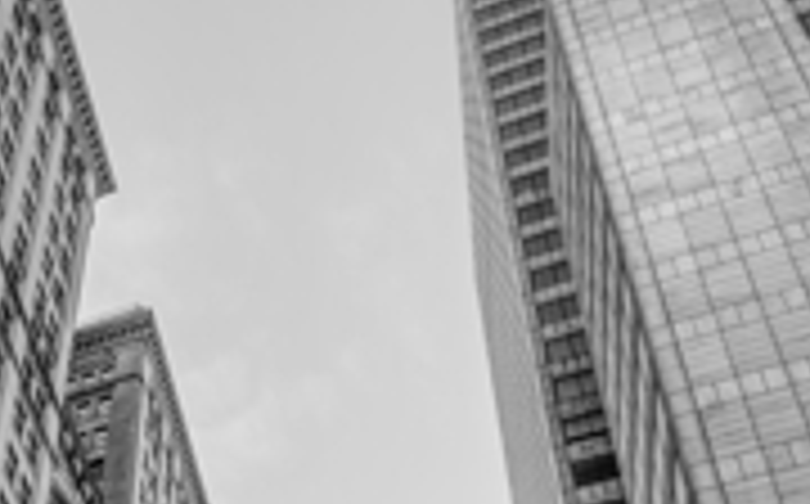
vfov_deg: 15.4
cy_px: 1179
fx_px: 1124
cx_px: 194
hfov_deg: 38.5
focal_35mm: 51
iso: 100
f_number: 16
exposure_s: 1/2
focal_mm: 15
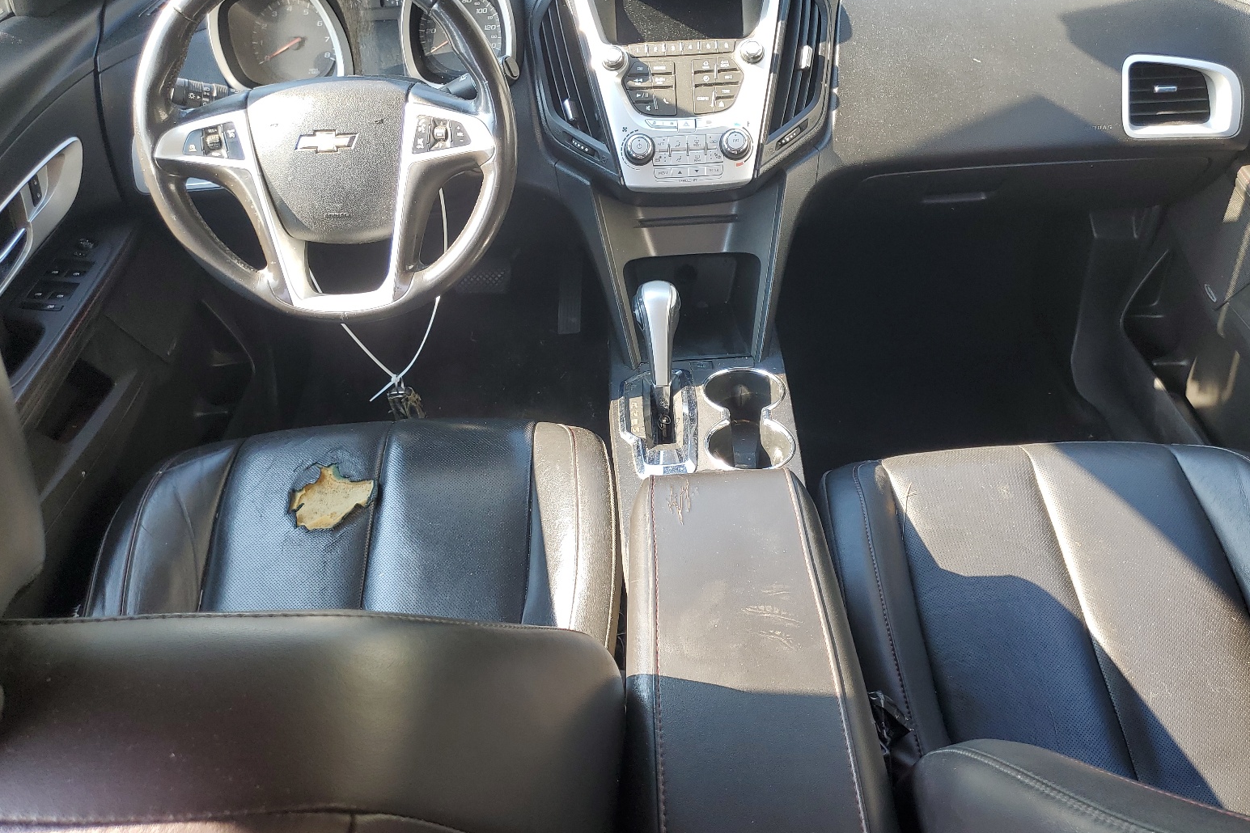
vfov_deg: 46.3
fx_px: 972
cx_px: 633
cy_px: 376
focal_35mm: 28
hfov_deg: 65.5
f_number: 1.5
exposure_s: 1/128
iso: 50
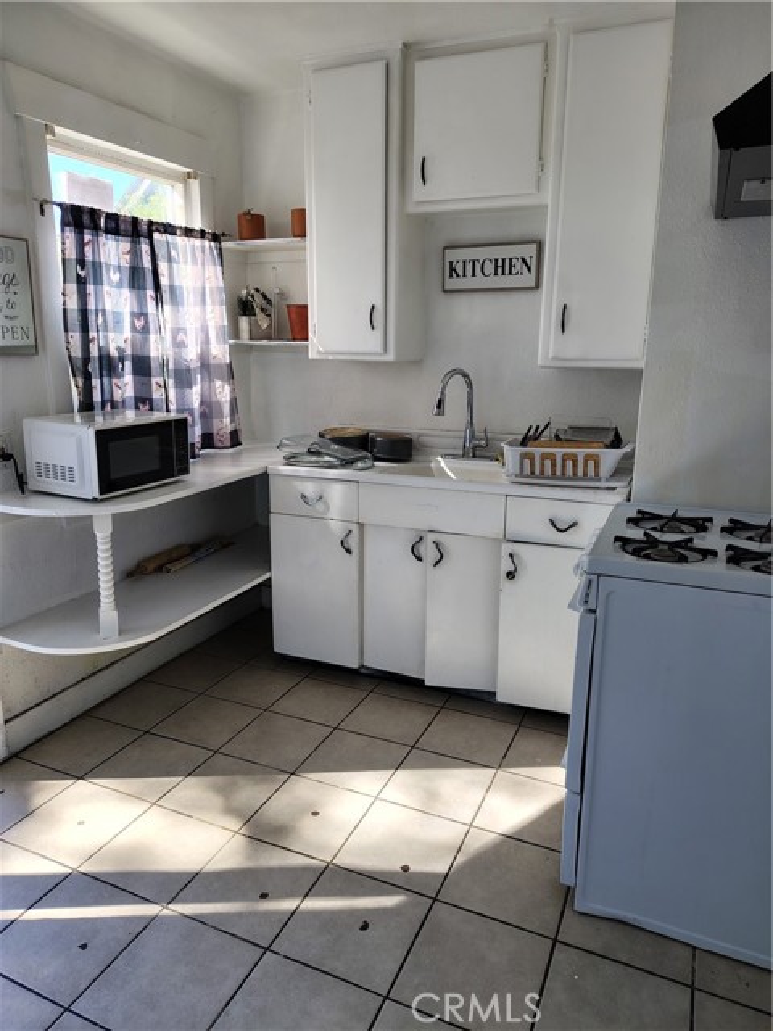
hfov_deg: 56.8
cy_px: 516
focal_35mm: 24
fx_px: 715
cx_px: 386
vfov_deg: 71.6
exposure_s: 1/134
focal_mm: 5.56
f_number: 1.8
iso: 100
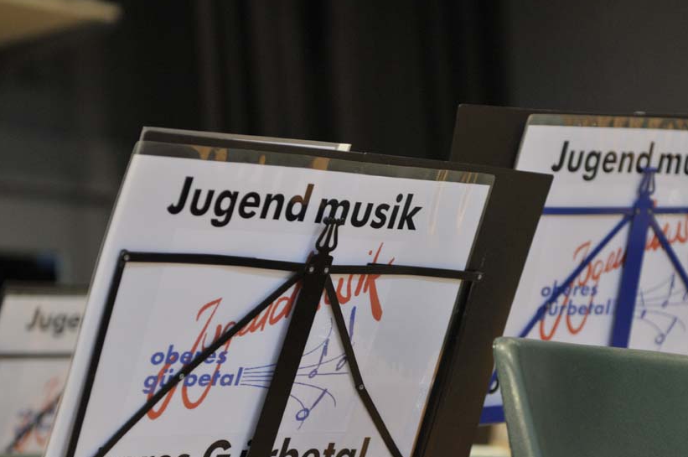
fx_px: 2500
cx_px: 412
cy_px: 278
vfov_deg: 10.4
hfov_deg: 15.7
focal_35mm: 131
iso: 720
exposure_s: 1/80
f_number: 2.8
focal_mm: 70
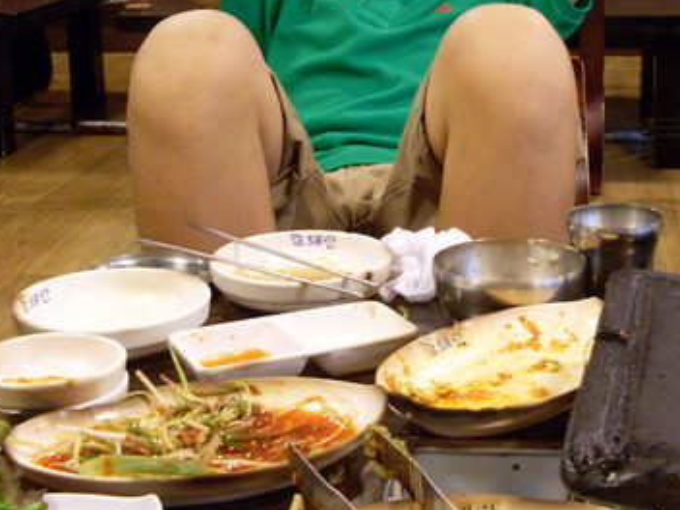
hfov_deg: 28.0
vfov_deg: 20.9
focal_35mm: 69
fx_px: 1355
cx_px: 435
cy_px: 71
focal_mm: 6.3
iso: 200
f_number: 2.8
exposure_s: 1/10
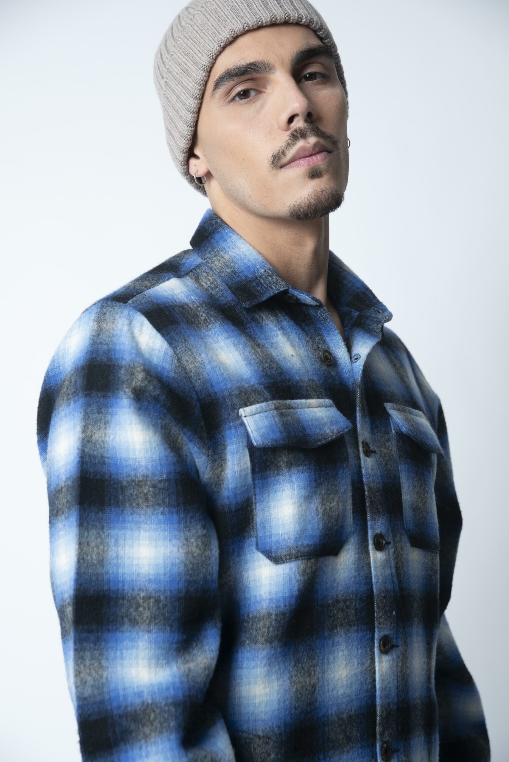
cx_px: 254
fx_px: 1398
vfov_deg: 30.5
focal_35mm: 66
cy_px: 381
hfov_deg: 20.6
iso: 125
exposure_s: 1/200
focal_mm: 66
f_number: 6.3
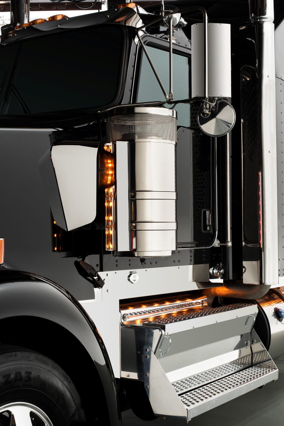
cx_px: 142
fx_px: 650
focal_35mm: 55
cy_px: 213
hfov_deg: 24.6
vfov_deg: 36.2
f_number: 11
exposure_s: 1/3
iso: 100
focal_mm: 55
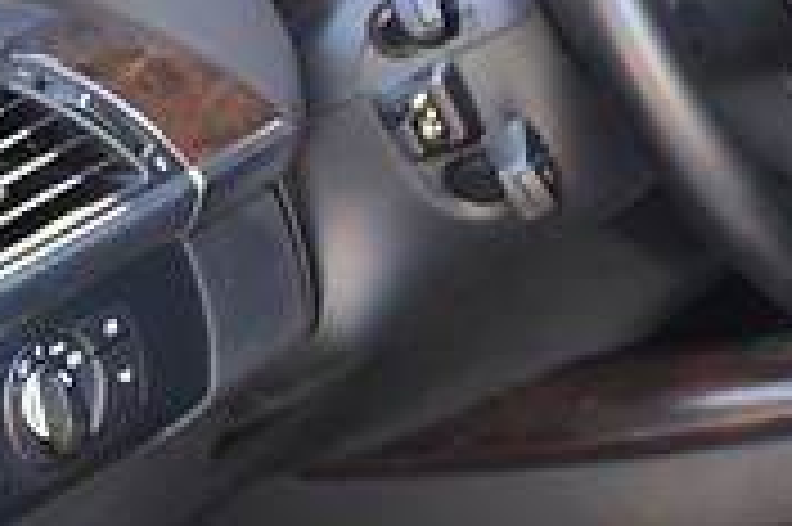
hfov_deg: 13.0
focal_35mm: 150
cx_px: 1174
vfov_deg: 9.1
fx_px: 3297
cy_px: 290
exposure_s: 1/60
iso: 400
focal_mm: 22
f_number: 3.8
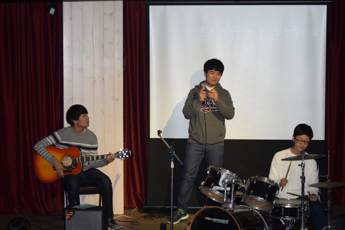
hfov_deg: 24.6
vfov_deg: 16.6
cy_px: 115
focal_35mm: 82
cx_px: 172
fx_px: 791
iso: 1600
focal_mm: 55
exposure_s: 1/60
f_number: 4
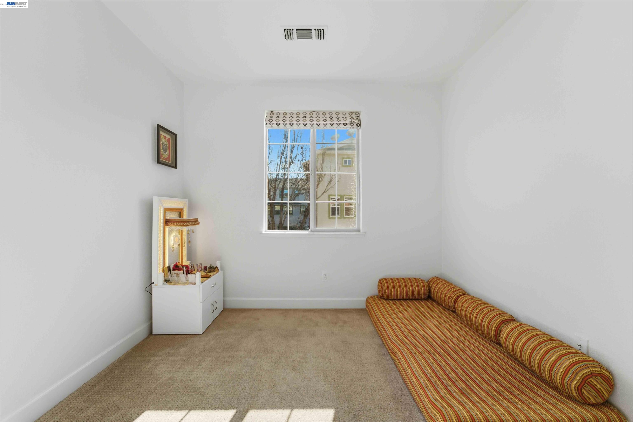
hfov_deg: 104.2
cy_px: 211
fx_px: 246
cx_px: 316
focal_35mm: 14
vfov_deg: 81.2
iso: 800
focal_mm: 14
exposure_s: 1/3200
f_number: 8
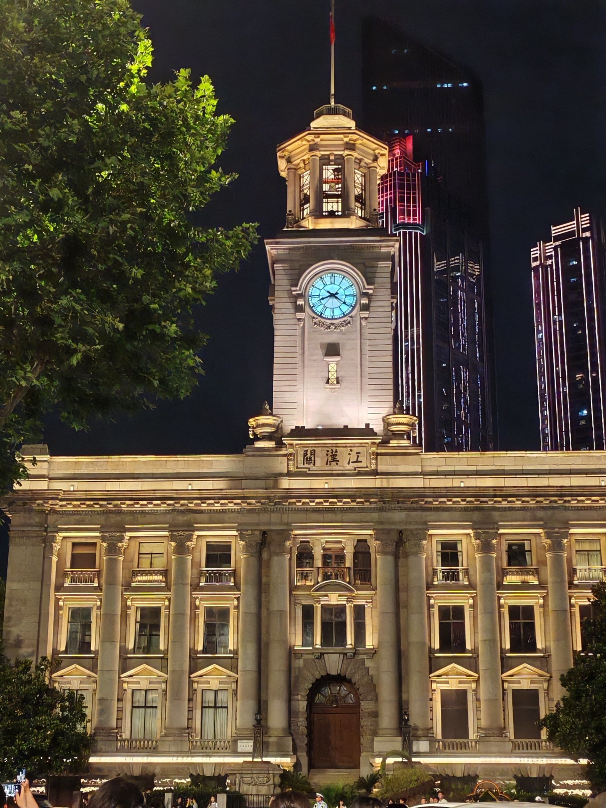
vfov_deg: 35.5
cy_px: 404
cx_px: 303
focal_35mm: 54
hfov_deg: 27.0
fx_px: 1261
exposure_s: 1/50
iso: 400
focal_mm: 5.52
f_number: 1.95
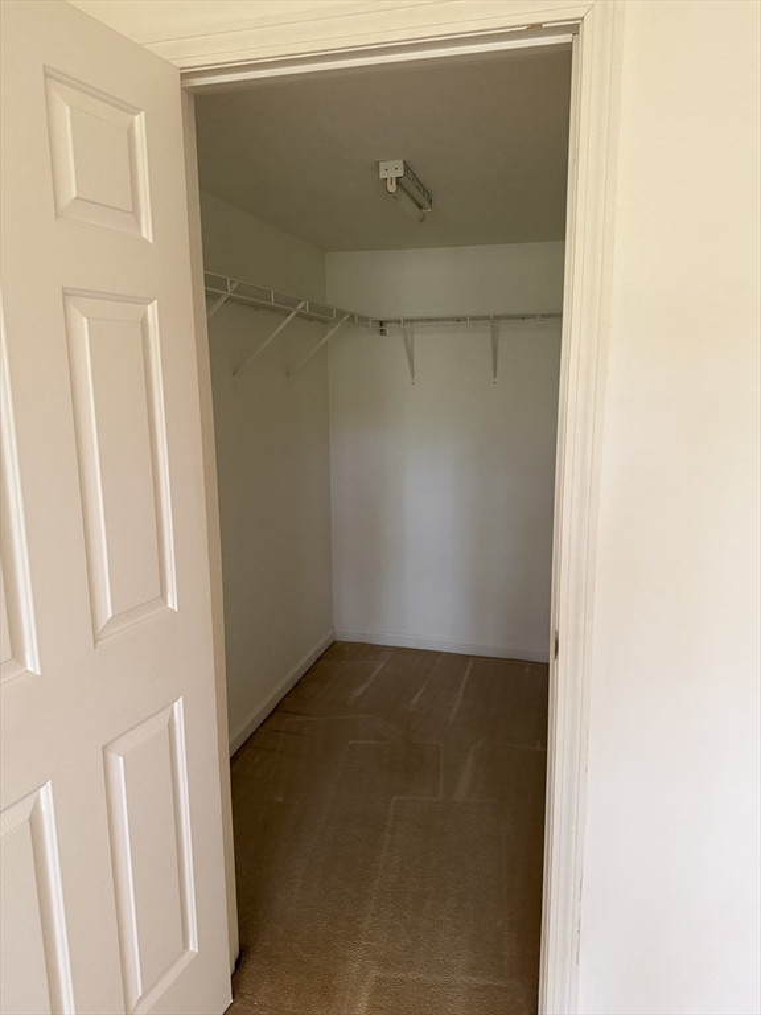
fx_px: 703
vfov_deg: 71.6
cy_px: 508
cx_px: 380
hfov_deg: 56.8
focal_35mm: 24
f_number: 1.78
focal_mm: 6.76
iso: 500
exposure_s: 1/60
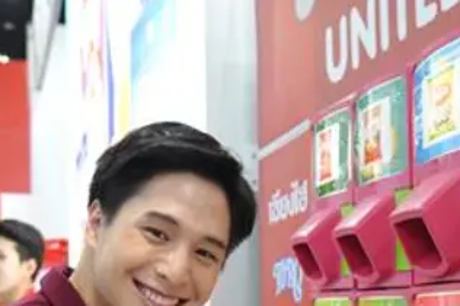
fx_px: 945
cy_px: 358
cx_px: 263
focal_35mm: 74
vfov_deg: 17.6
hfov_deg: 27.3
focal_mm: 30
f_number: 4
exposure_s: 1/100
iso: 1600
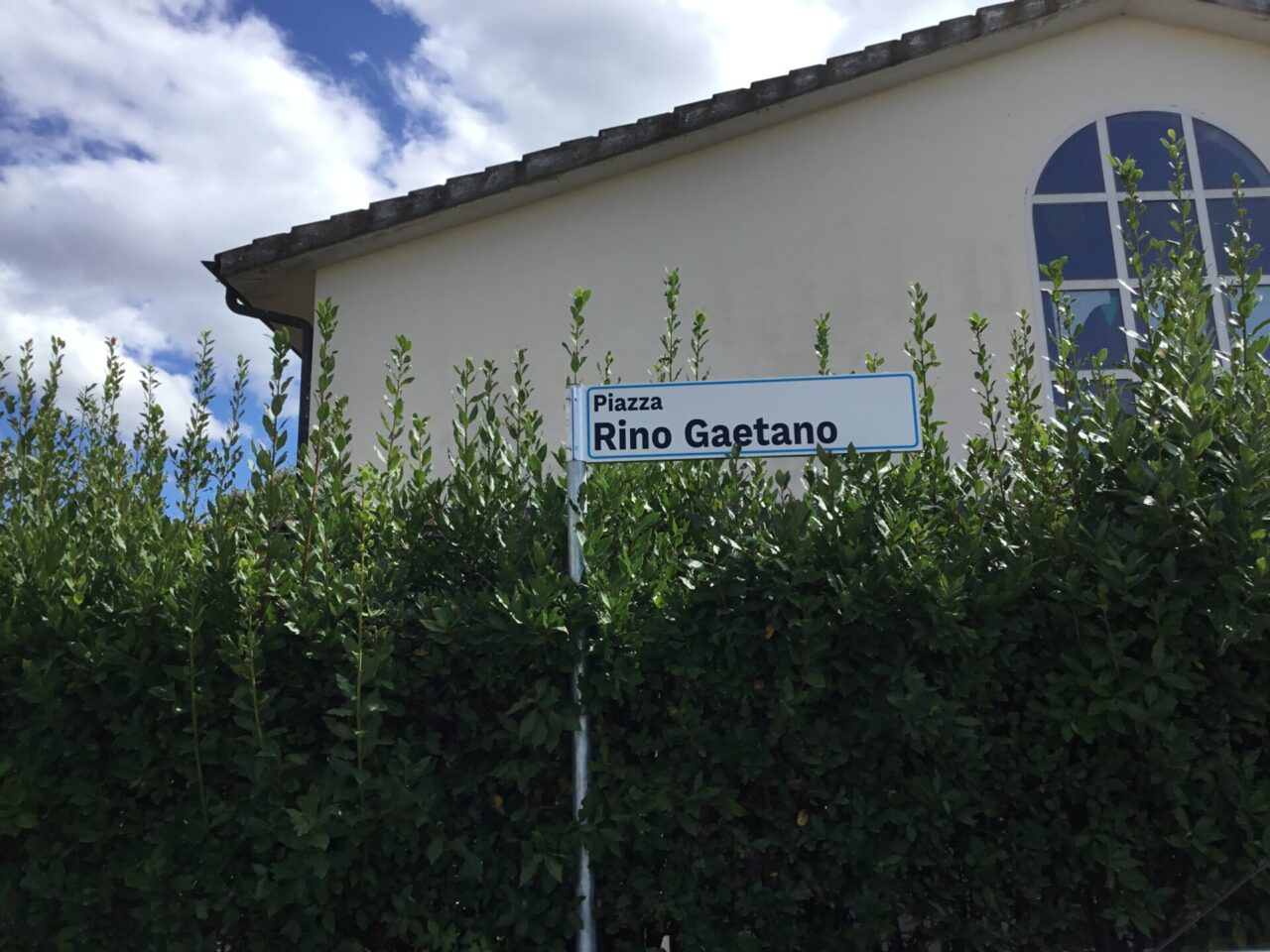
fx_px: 1137
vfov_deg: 45.4
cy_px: 476
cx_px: 635
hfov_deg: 58.4
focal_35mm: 31
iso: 25
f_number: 2.4
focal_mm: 3.3
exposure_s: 1/1274
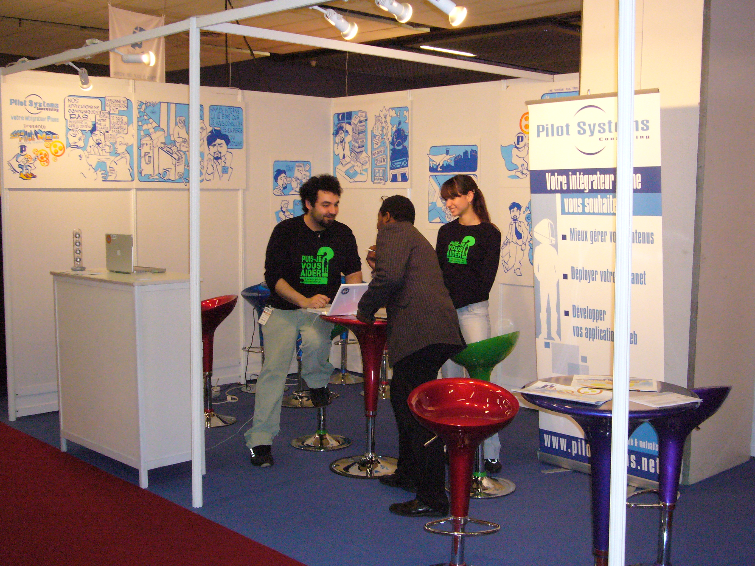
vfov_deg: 33.6
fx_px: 938
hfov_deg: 43.9
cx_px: 385
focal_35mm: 43
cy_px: 283
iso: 320
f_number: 3.3
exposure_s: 1/30
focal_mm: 6.9
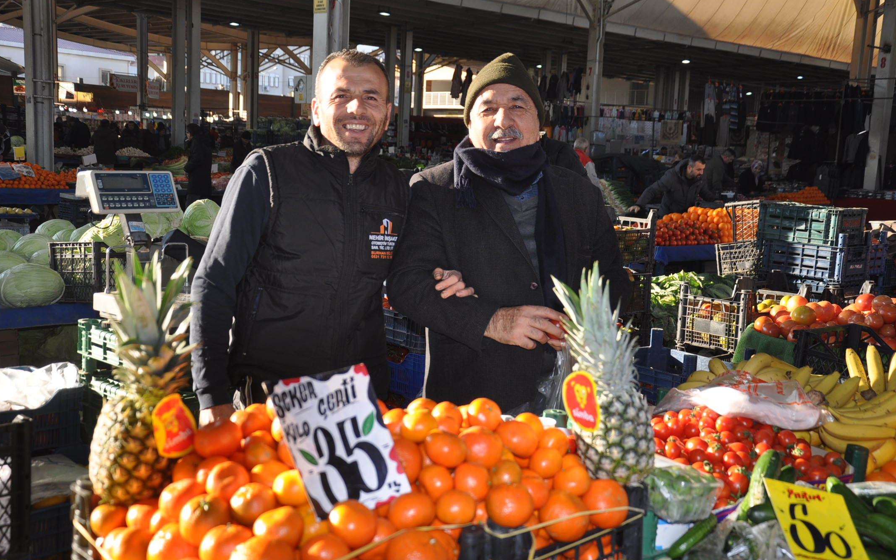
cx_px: 447
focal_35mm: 46
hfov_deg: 43.5
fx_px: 1123
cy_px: 282
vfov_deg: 28.0
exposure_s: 1/200
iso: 200
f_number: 4.2
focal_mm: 30
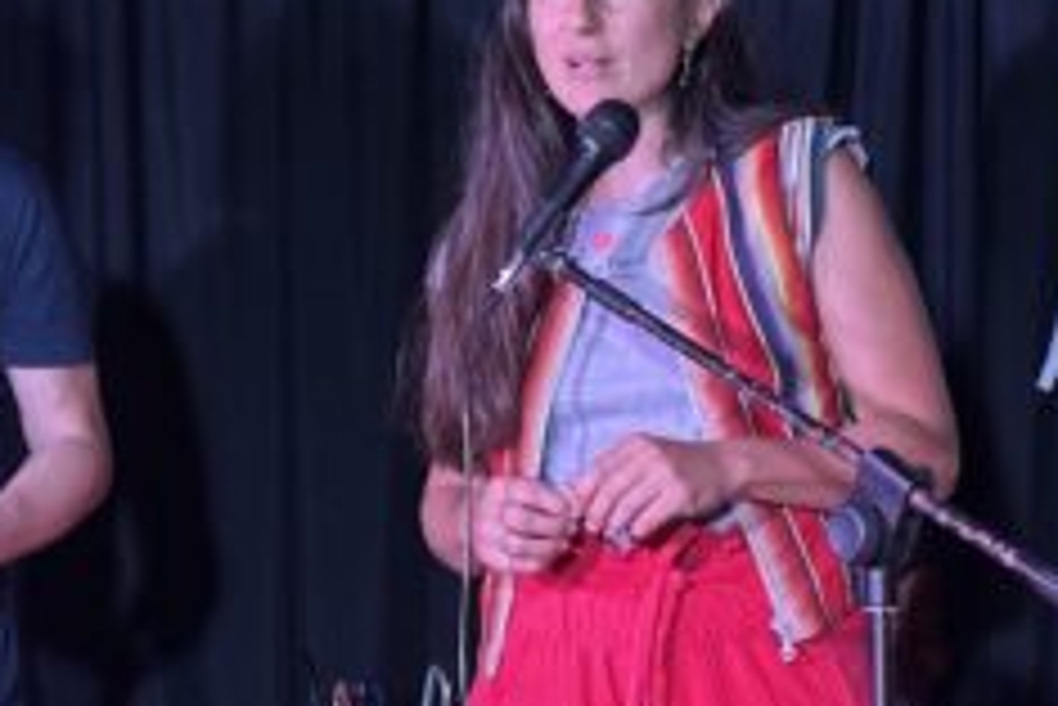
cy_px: 378
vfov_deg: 10.1
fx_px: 3999
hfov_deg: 15.0
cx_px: 306
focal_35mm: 136
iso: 500
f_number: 1.78
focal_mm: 6.86
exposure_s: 1/29
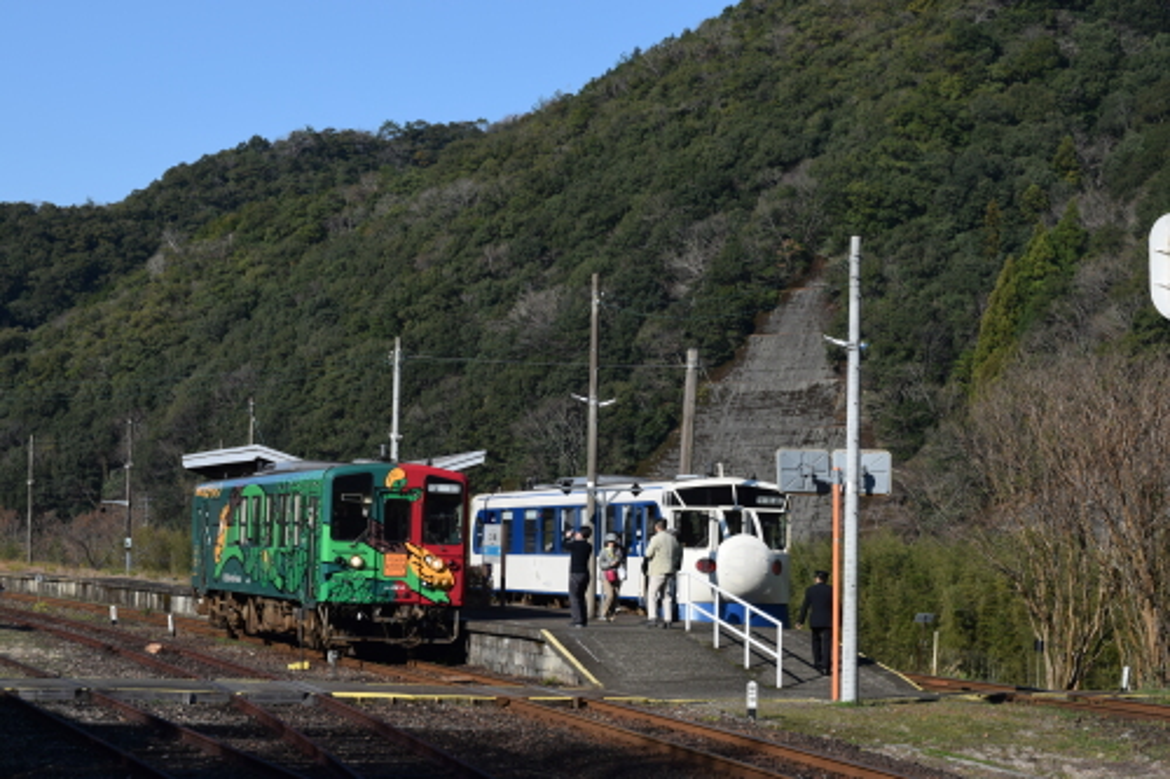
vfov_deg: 16.5
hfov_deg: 24.6
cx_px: 585
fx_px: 2680
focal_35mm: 82
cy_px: 390
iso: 200
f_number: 10
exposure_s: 1/400
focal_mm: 55
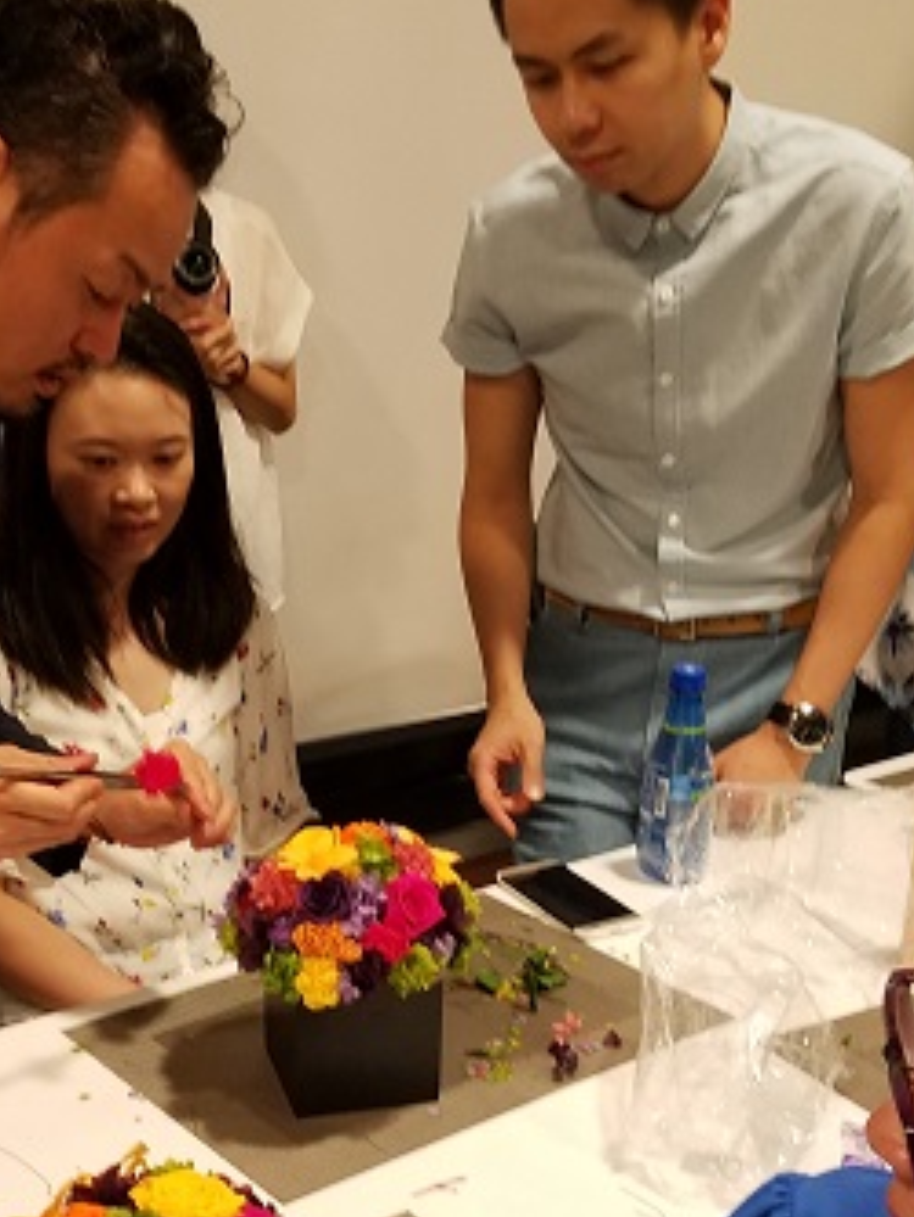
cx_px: 289
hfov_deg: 27.8
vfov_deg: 36.5
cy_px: 804
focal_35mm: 52
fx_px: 1830
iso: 160
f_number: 1.7
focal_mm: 4.2
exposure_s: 1/33
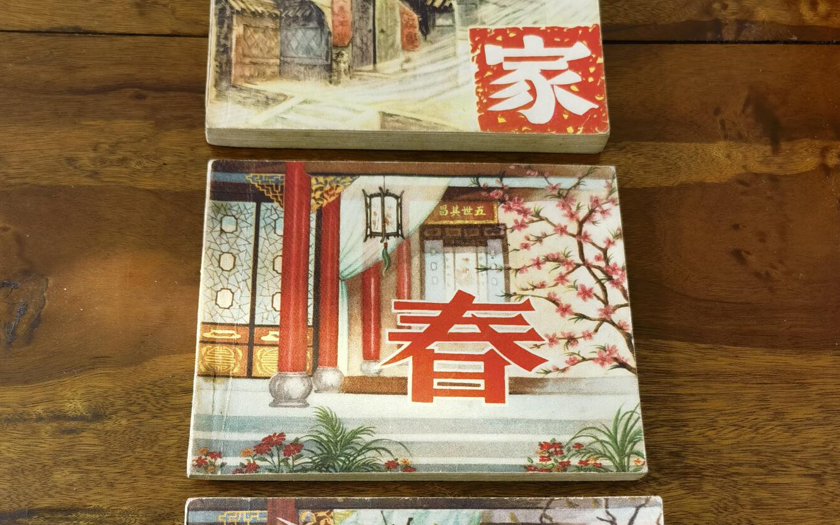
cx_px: 419
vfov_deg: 29.4
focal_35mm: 43
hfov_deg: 46.2
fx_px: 984
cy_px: 388
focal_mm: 6.67
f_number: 1.9
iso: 100
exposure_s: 1/120
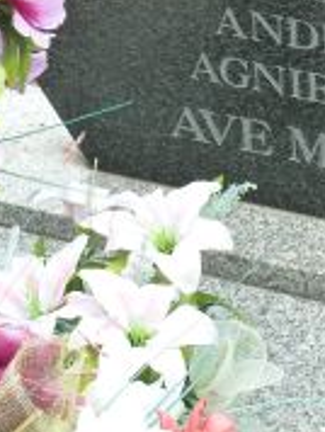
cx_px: 306
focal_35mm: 159
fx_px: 1986
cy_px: -68
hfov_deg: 9.3
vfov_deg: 12.2
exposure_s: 1/50
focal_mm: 9.7
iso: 125
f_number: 3.9
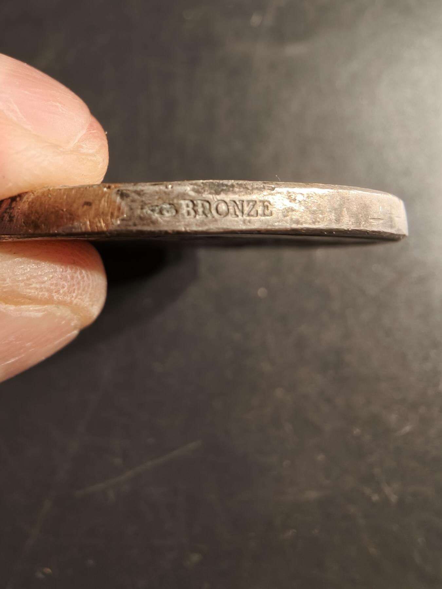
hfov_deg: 58.9
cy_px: 294
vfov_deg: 73.9
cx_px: 221
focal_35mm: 23
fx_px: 392
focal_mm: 2.32
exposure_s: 1/50
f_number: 2
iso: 125
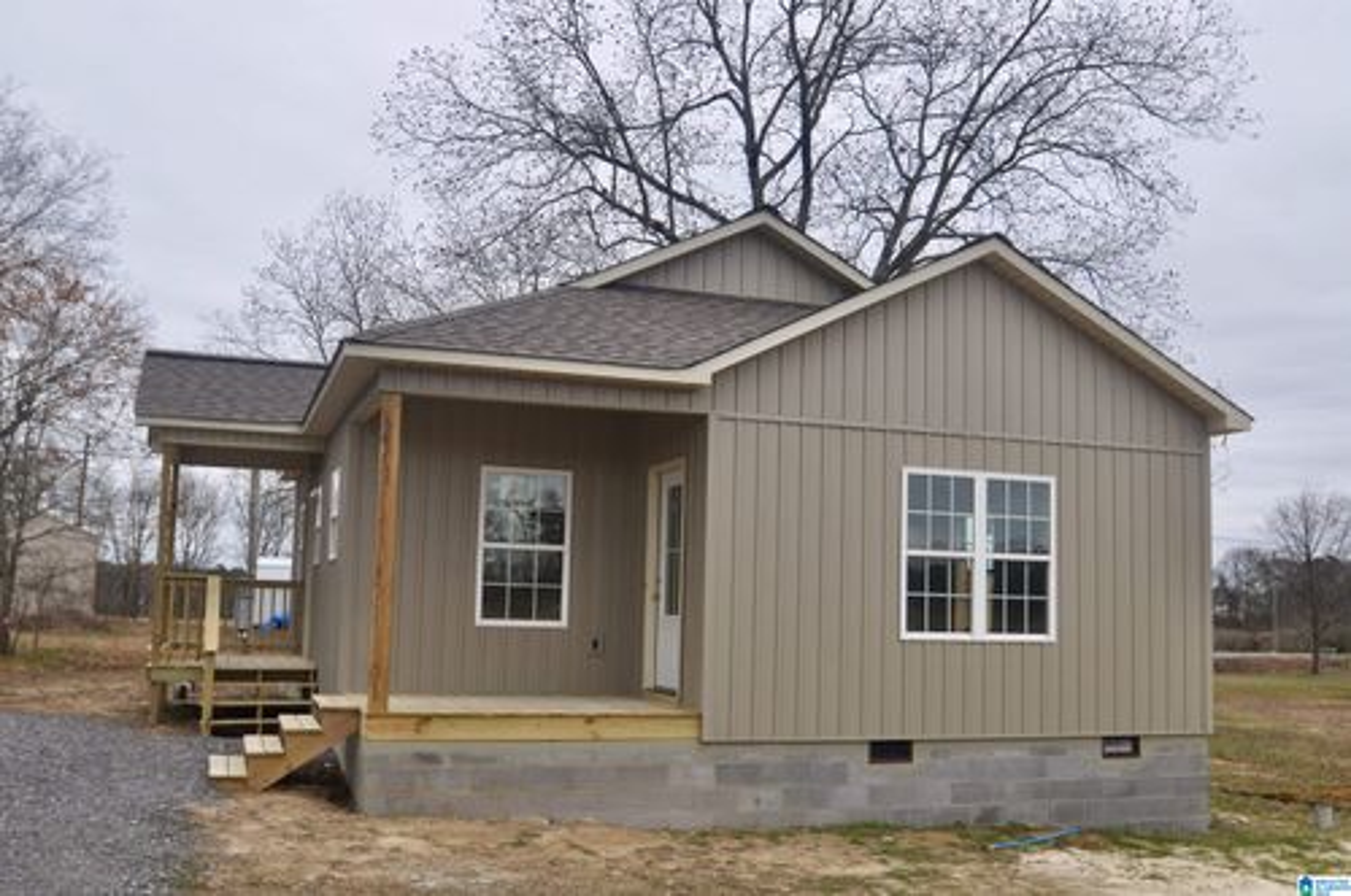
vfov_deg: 36.8
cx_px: 676
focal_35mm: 36
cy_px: 448
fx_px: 1349
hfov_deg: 53.2
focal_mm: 24
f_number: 7.1
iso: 200
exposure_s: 1/200
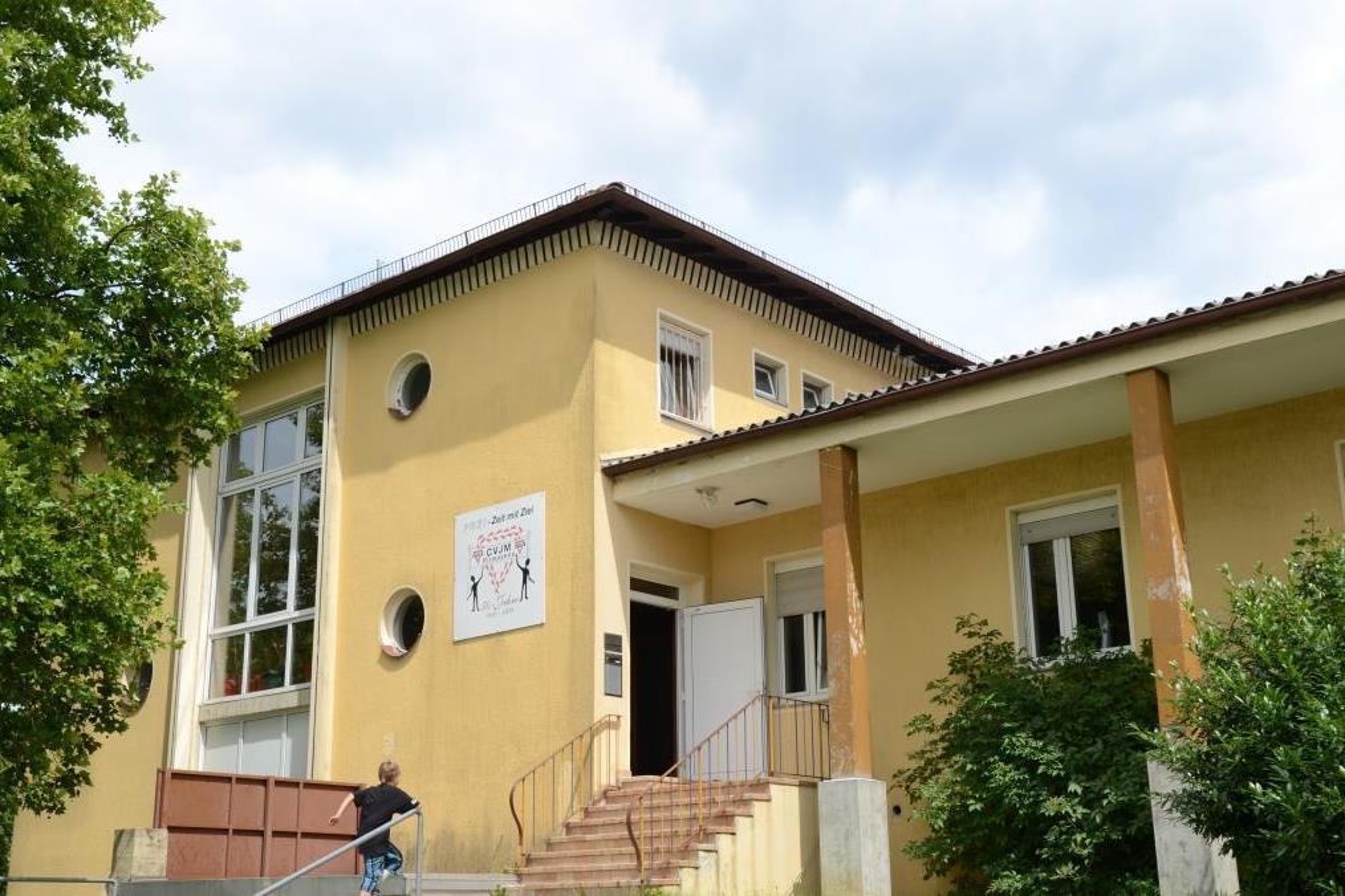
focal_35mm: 48
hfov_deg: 41.1
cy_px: 448
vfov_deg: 28.1
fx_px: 1793
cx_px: 672
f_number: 8
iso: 200
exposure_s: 1/250
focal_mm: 32
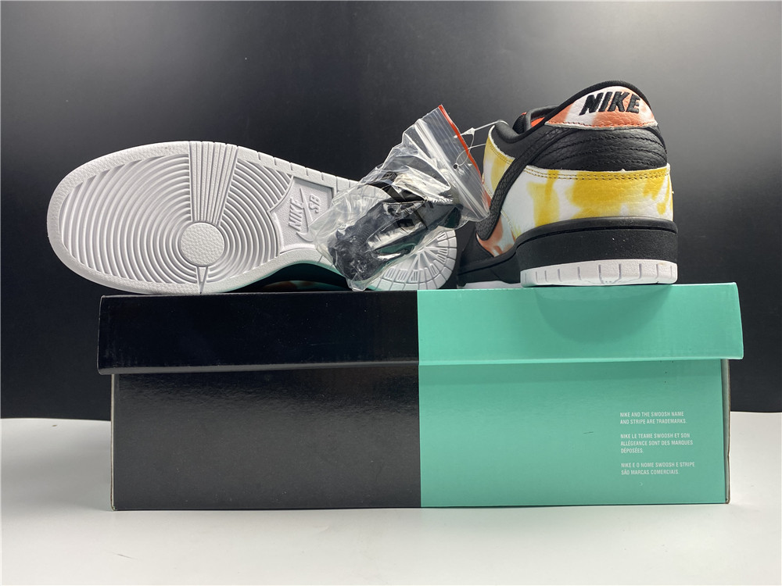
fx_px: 587
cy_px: 293
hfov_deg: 67.3
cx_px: 391
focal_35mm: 26
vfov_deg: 53.1
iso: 64
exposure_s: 1/100
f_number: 1.8
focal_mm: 4.25
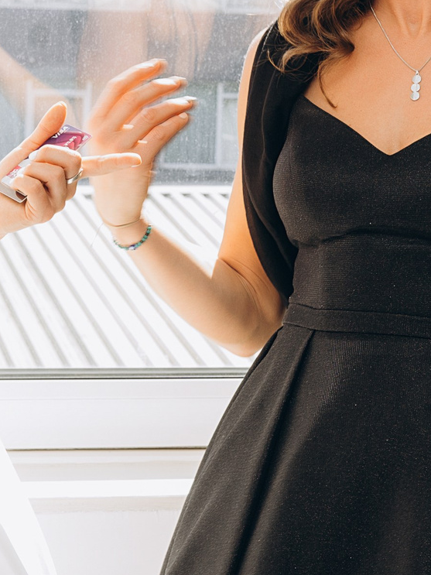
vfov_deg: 16.8
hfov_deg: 12.7
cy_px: 96
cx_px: 98
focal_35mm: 116
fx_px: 1926
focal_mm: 35
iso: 320
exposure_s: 1/160
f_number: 6.3
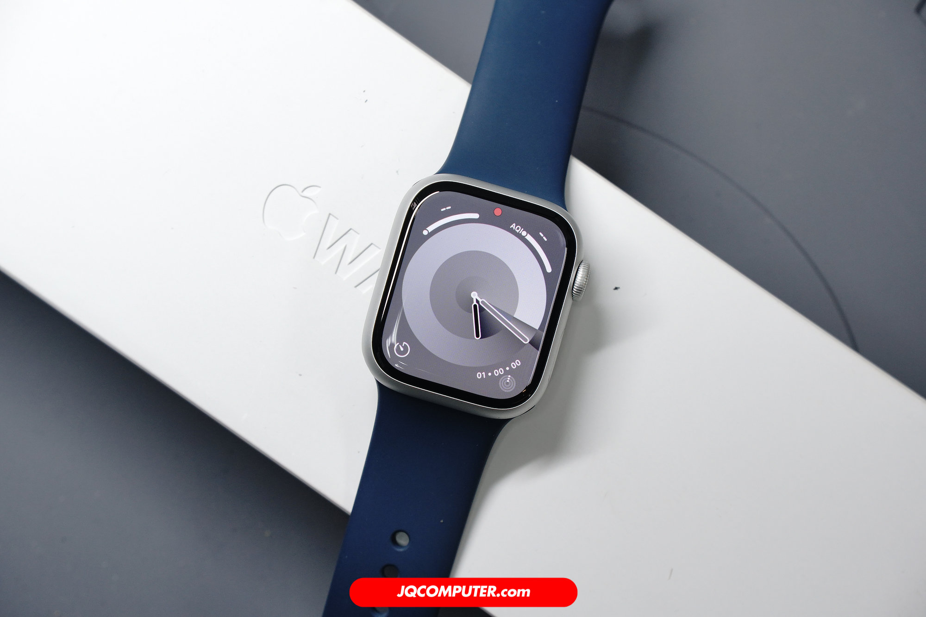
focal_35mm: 104
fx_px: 2662
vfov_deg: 13.2
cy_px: 308
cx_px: 463
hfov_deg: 19.7
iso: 500
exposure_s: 1/80
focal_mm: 69
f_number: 5
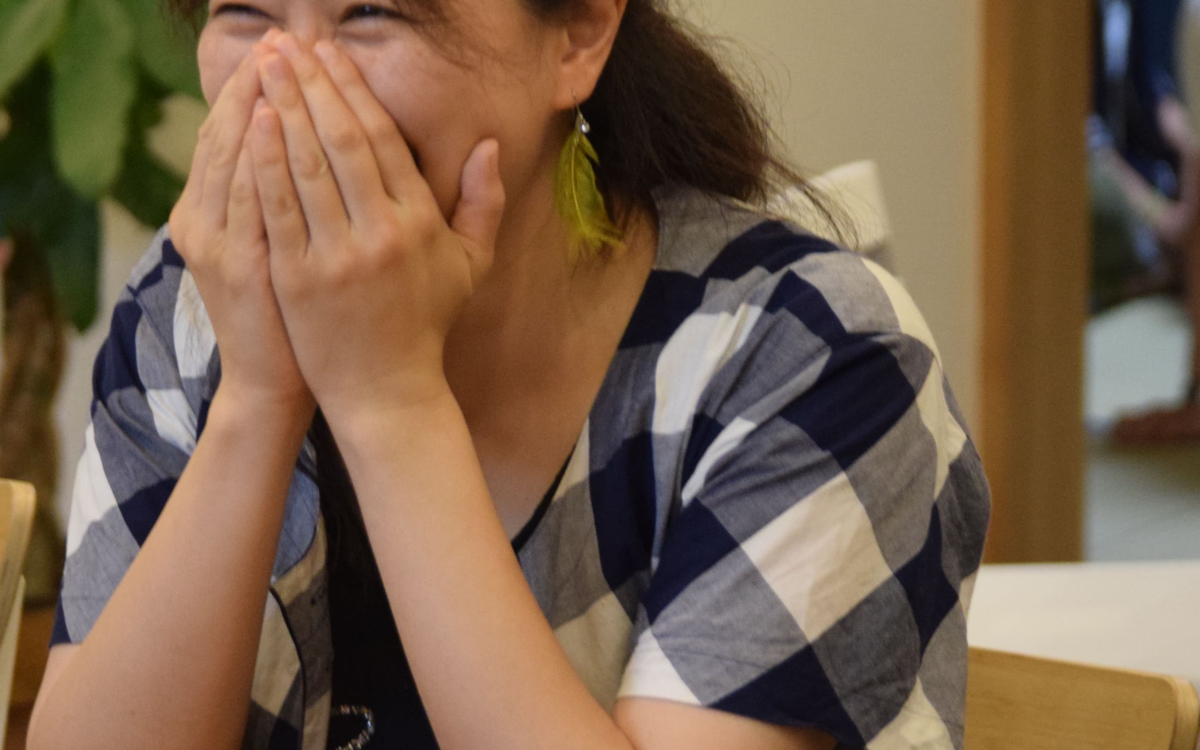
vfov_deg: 7.4
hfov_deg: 11.9
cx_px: 240
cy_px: 159
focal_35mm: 176
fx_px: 5756
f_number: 3.2
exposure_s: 1/100
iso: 1250
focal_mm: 50
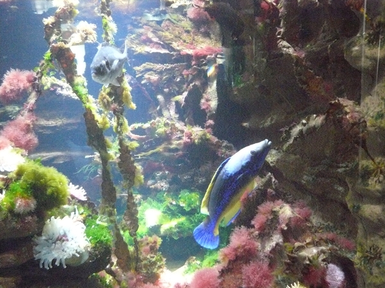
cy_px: 144
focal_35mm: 43
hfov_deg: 43.9
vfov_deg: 33.6
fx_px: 478
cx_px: 192
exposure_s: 1/40
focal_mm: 7.1
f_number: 2.8
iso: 1250
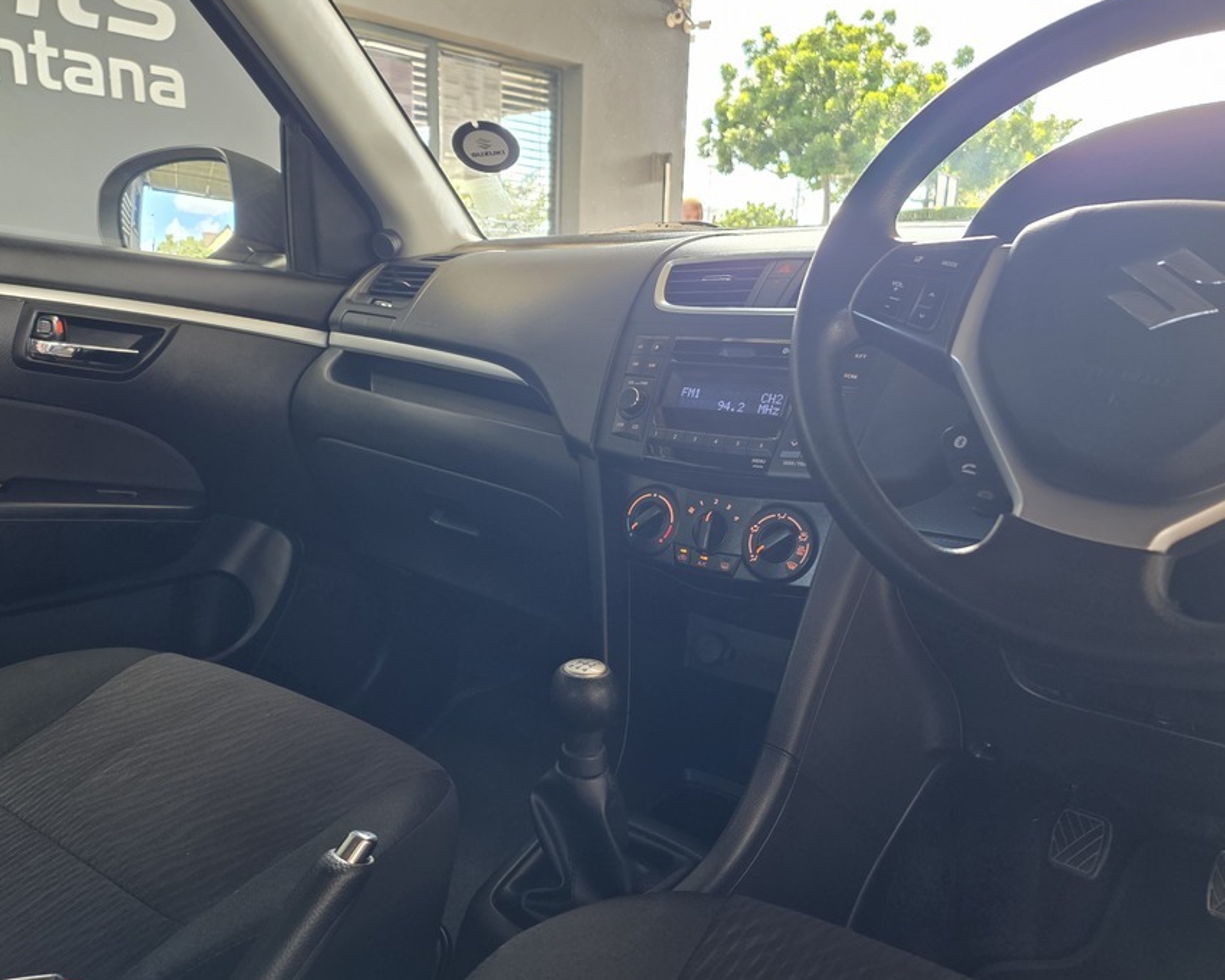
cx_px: 546
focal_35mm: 27
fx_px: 979
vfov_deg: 53.2
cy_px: 511
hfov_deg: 63.9
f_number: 1.7
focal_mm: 6.25
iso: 320
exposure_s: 1/100
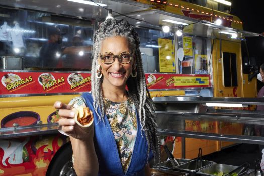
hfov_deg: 47.4
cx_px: 132
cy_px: 88
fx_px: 301
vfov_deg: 32.6
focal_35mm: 41
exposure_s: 1/125
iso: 1000
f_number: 9
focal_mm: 41
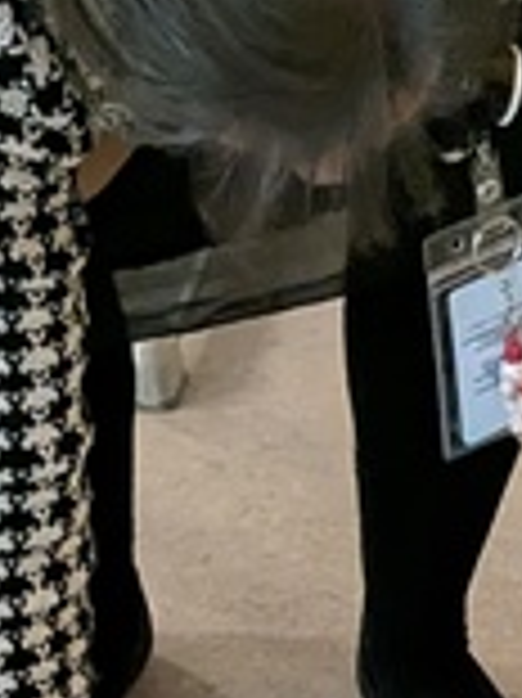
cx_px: 601
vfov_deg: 10.6
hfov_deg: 9.2
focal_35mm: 159
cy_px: 1707
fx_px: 3201
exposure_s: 1/169
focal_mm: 6.81
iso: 3049
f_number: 1.85
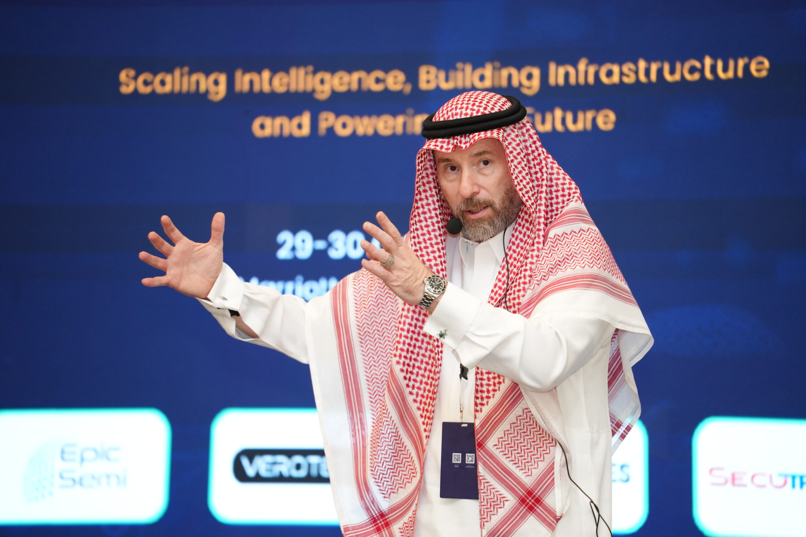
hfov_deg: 11.4
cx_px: 403
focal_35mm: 180
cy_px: 268
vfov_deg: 7.6
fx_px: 4030
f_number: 2.8
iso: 1600
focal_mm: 180
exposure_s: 1/200
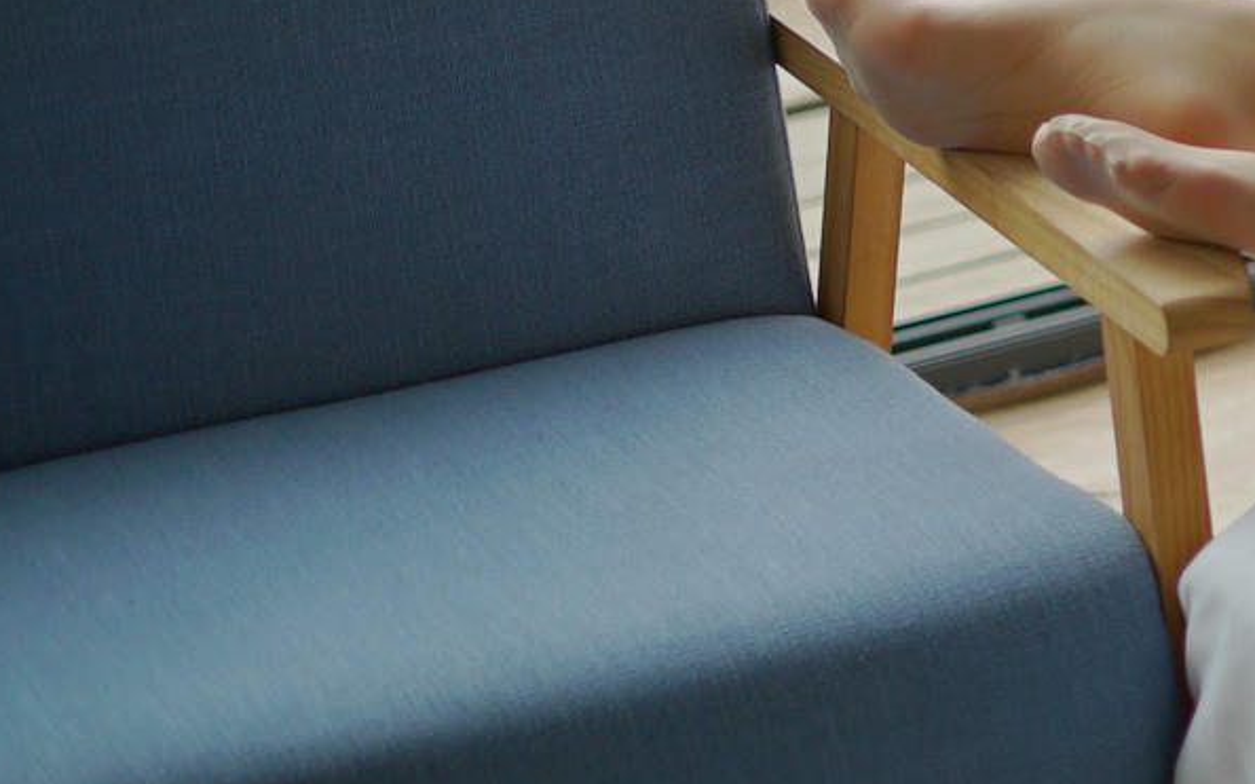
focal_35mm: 182
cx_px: 2216
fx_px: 6224
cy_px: -237
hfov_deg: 10.8
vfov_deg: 7.1
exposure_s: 1/640
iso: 100
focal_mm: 50
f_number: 1.8
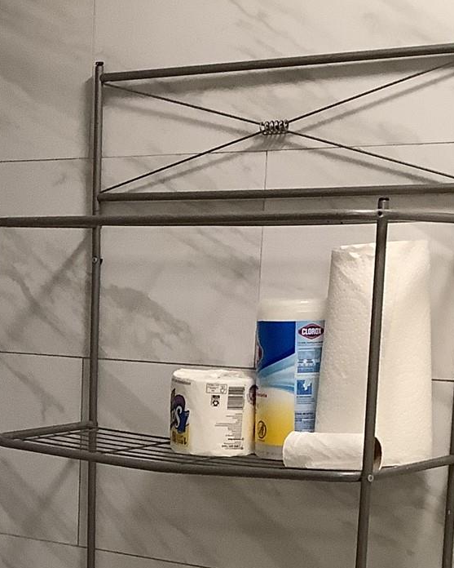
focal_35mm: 89
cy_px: 528
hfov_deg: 16.8
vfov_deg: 21.0
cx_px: -32
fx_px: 1494
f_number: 2.4
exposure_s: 1/60
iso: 160
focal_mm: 3.3
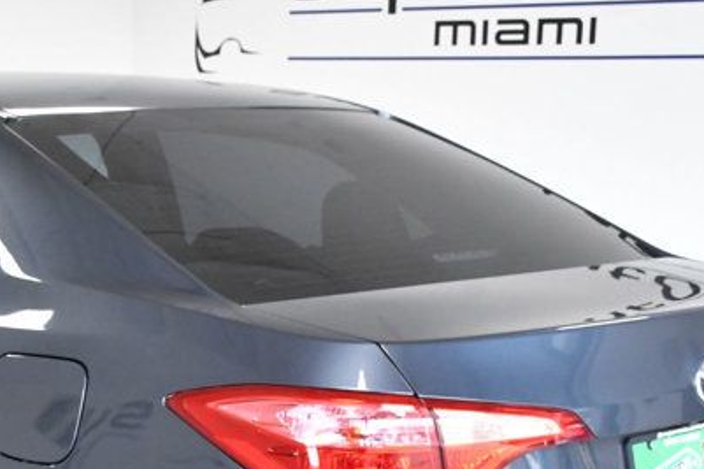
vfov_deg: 14.5
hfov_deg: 21.7
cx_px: 81
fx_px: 1798
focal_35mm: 92
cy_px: 499
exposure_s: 1/320
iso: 2500
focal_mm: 24
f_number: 9
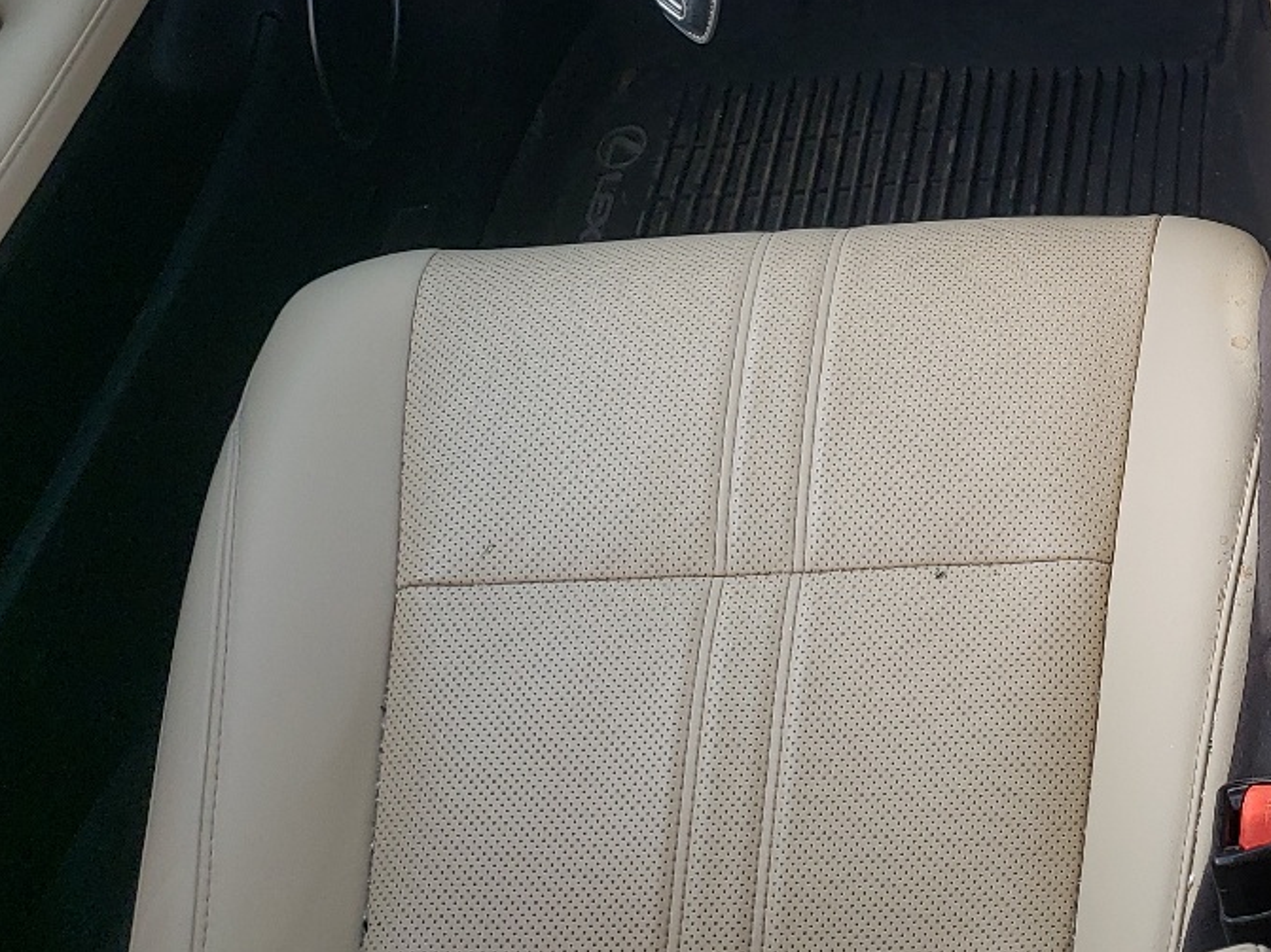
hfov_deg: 28.9
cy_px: 6
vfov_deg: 22.7
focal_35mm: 62
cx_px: 1315
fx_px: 2276
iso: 50
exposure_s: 1/333
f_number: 1.5
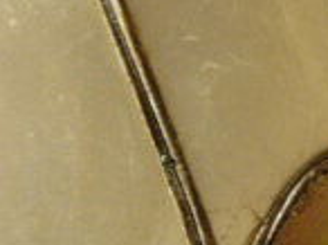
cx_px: 393
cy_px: 173
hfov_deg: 15.5
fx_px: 1164
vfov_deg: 12.0
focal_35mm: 123
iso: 200
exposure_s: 1/10
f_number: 8
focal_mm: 4.6
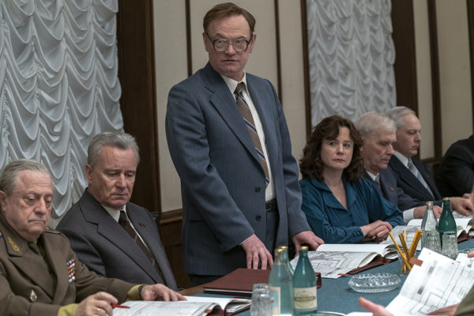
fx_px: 1343
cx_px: 237
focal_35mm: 102
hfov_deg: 20.0
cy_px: 158
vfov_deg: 13.4
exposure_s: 1/100
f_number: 4.5
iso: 4000
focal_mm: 102
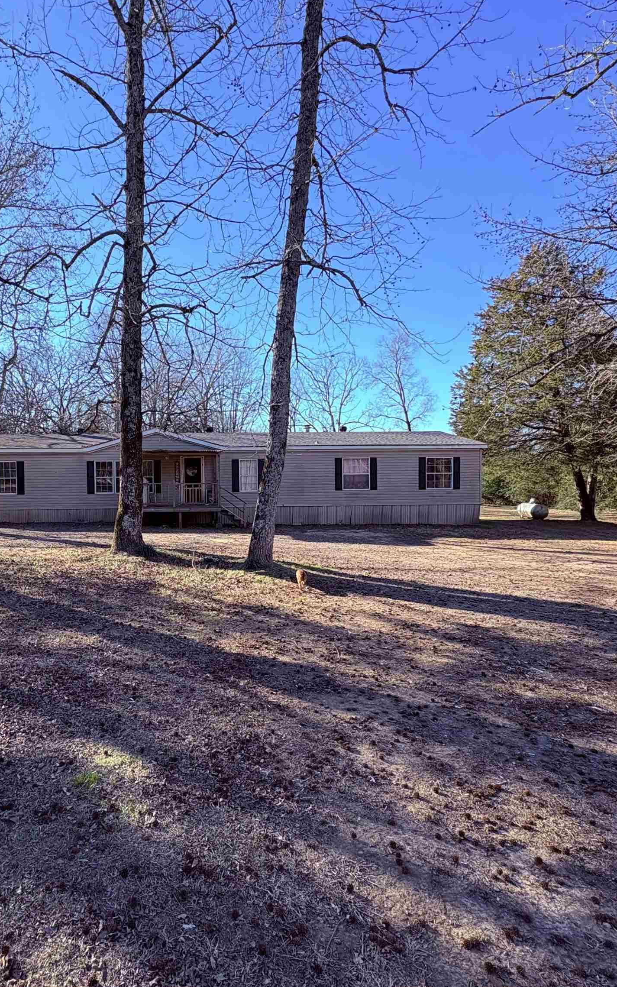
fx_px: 538
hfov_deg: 58.3
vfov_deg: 85.1
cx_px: 204
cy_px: 494
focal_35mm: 20
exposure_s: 1/264
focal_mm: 2.22
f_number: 2.2
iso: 64
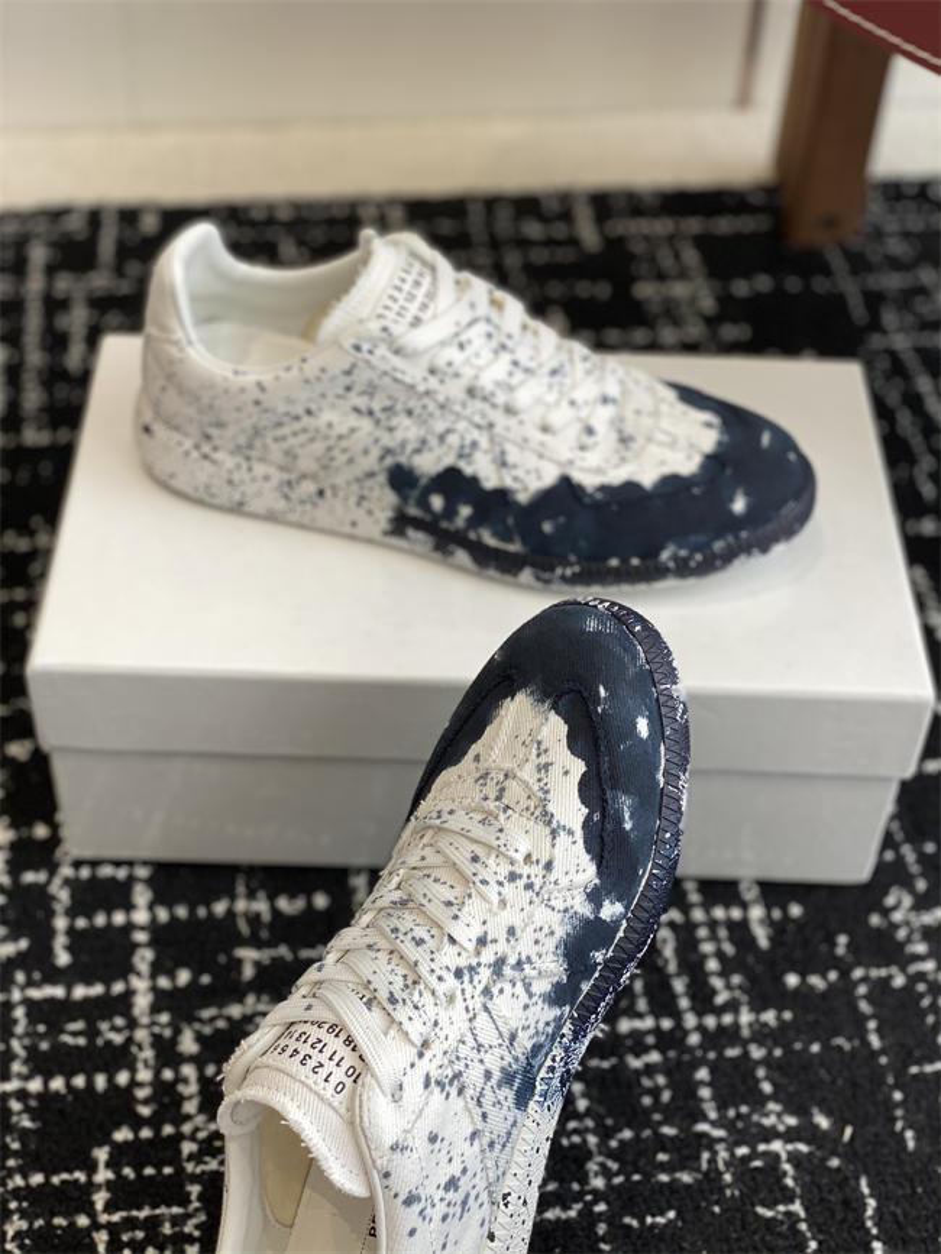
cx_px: 470
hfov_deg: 28.0
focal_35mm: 52
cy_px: 627
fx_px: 1884
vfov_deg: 36.8
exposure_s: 1/122
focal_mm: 6
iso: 32
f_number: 2
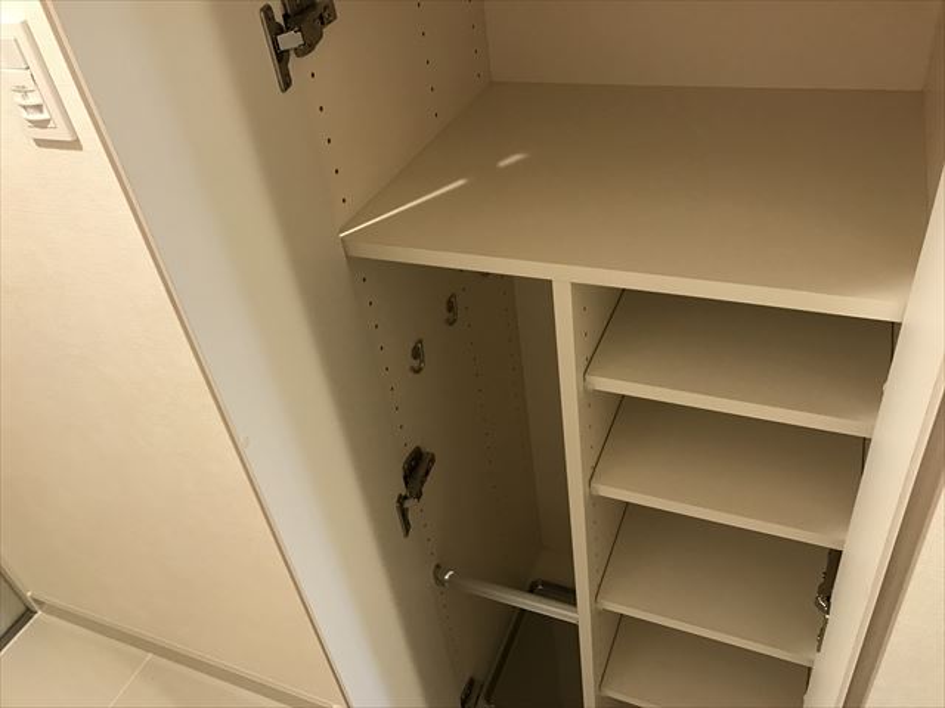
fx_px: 764
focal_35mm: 28
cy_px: 354
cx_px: 472
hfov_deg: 63.4
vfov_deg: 49.7
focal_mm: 3.99
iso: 50
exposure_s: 1/17
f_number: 1.8
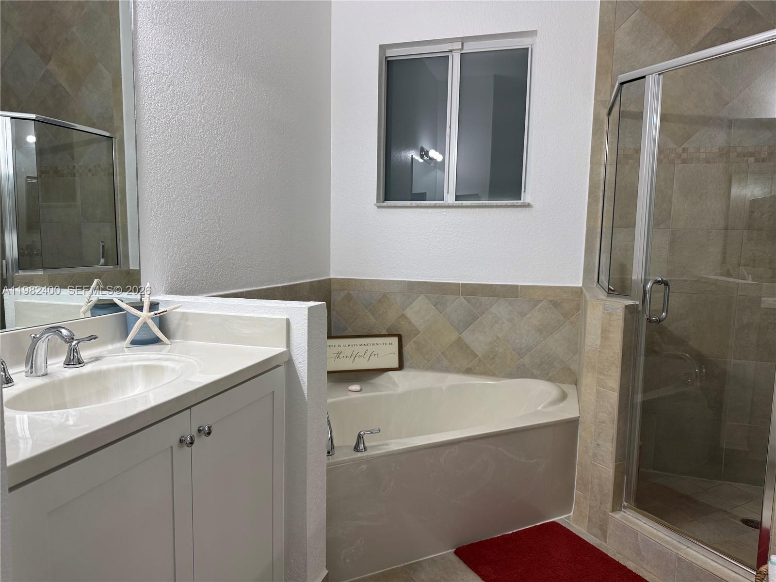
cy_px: 291
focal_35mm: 24
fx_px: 538
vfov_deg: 56.8
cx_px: 388
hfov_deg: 71.6
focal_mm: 6.76
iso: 160
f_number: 1.78
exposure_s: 1/120
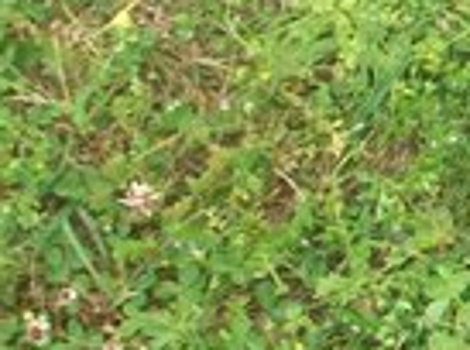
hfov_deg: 10.9
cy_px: 70
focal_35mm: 157
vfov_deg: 9.4
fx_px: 2126
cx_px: 1079
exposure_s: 1/400
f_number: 2.8
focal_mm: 5.7
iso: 80
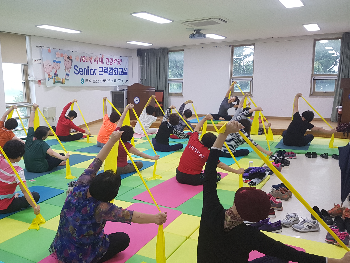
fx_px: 334
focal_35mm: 33
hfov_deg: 54.8
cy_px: 133
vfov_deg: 42.9
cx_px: 133
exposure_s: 1/60
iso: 125
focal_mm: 4.2
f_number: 1.7
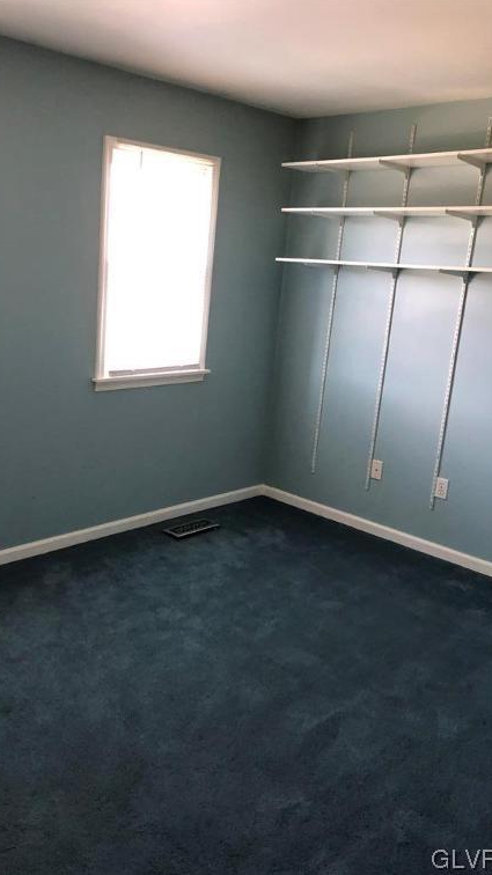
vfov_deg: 62.6
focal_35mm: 31
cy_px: 441
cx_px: 171
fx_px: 719
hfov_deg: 37.4
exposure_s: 1/15
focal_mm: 4
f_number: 1.8
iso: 80
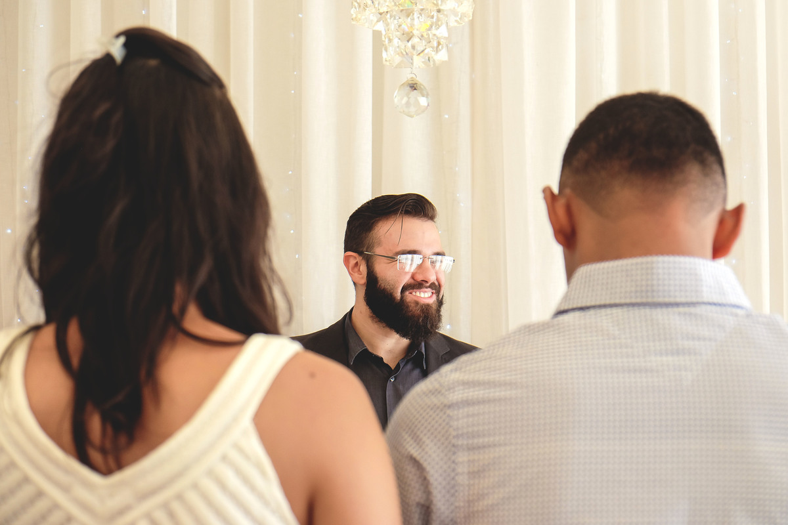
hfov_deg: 32.9
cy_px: 262
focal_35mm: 61
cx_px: 394
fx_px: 1335
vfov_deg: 22.3
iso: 500
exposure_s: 1/160
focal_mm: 40.7
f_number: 4
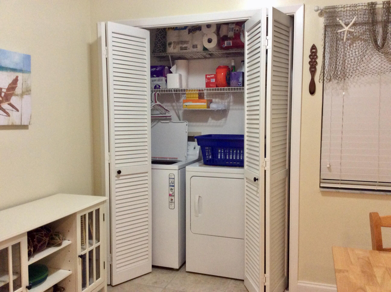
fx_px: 361
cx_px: 196
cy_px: 146
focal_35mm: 32
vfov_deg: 44.1
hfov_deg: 56.9
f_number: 2.4
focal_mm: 3.3
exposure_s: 1/24
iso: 160
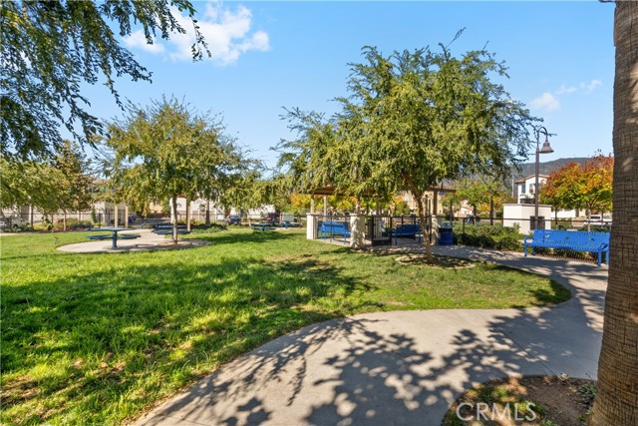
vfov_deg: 73.8
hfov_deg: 96.7
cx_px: 319
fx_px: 284
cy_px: 213
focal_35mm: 16
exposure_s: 1/13
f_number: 22
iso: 40
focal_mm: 16
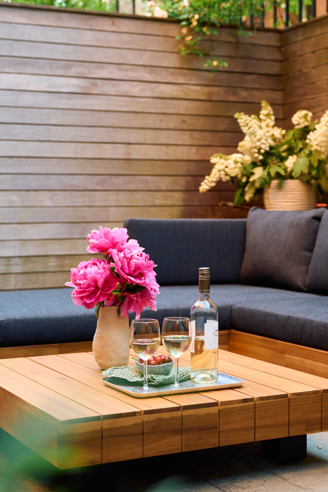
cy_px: 246
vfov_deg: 31.9
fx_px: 860
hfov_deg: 21.6
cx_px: 164
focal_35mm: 63
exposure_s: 1/320
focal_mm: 42
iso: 800
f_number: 3.2
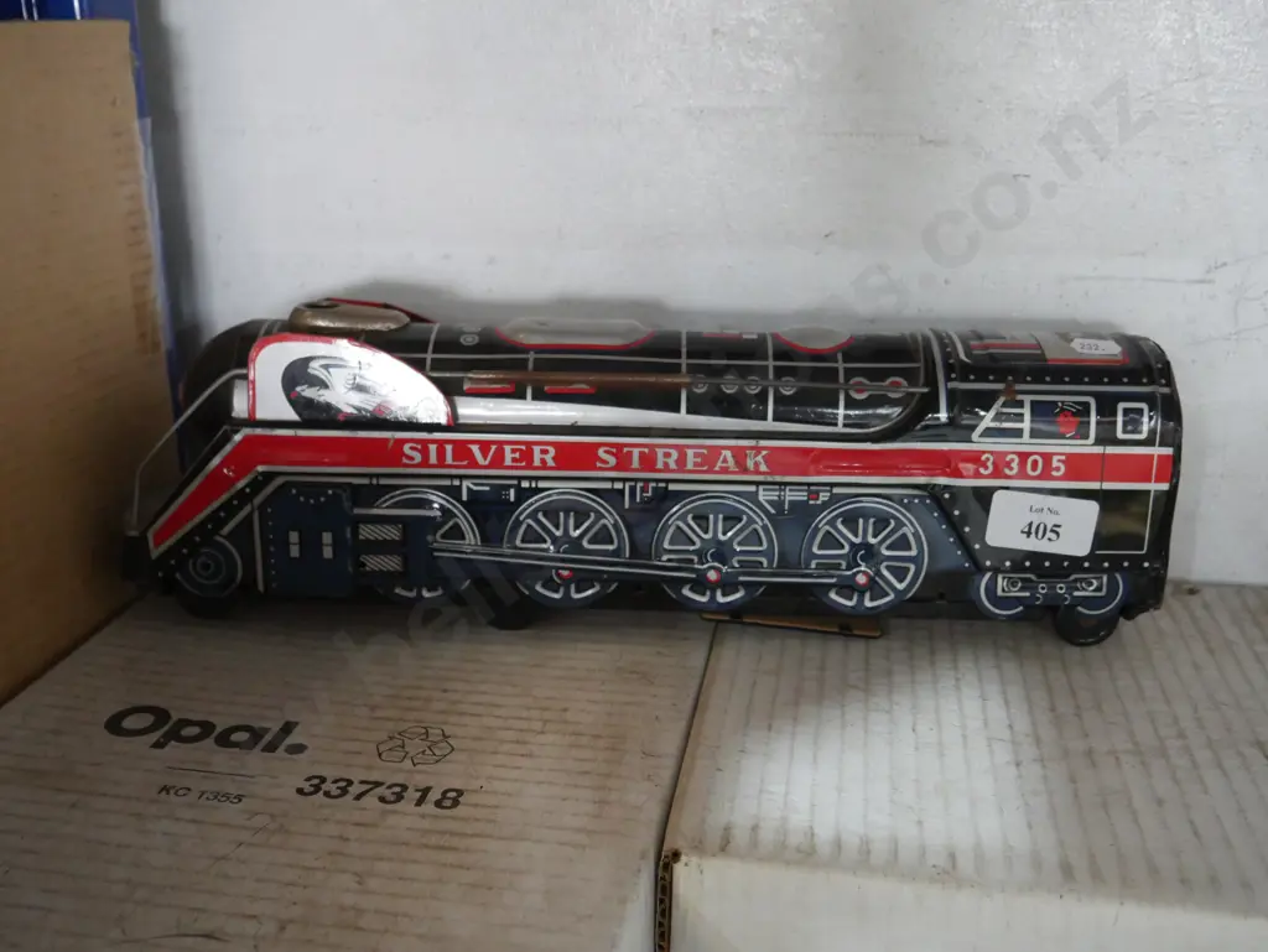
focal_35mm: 36
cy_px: 476
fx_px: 1319
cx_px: 634
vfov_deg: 39.7
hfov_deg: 51.3
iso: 2000
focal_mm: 18
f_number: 4
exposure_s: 1/60
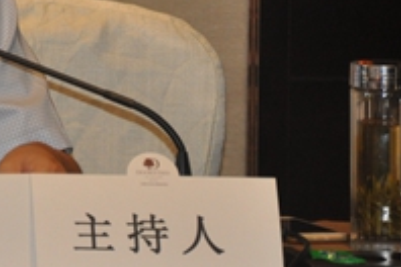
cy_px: -81
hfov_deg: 4.3
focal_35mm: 477
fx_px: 5307
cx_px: -182
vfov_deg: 2.9
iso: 800
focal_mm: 105
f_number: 5.6
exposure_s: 1/60
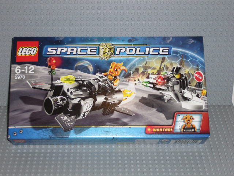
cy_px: 88
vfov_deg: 18.7
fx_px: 534
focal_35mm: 79
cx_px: 117
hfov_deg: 24.7
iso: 80
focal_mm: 13
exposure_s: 1/60
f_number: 4.3
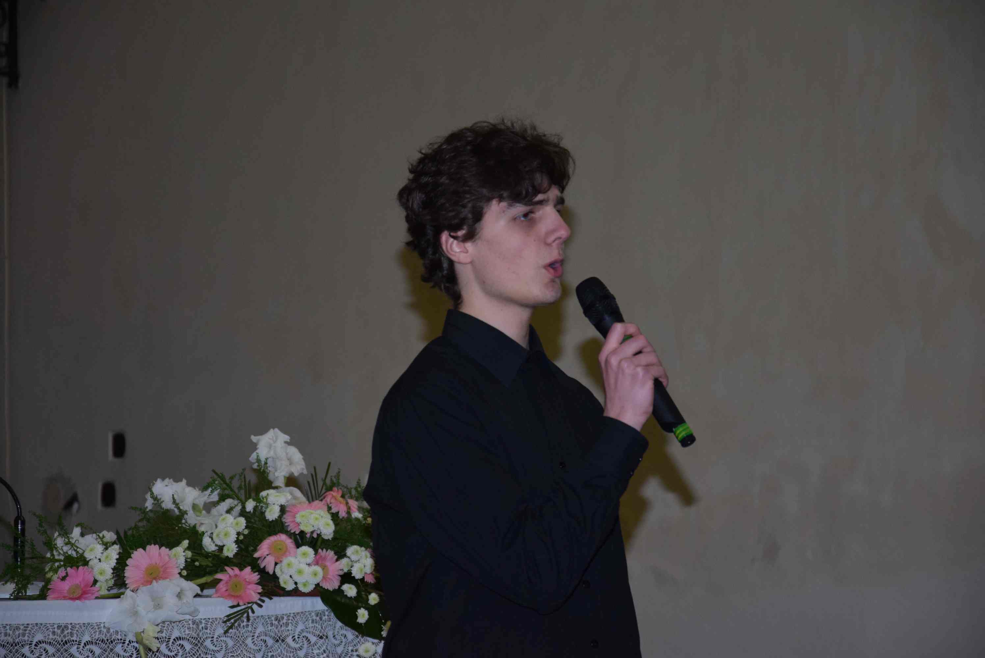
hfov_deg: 15.2
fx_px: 3697
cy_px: 329
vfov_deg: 10.2
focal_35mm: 135
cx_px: 492
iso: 800
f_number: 5.6
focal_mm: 90
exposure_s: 1/100
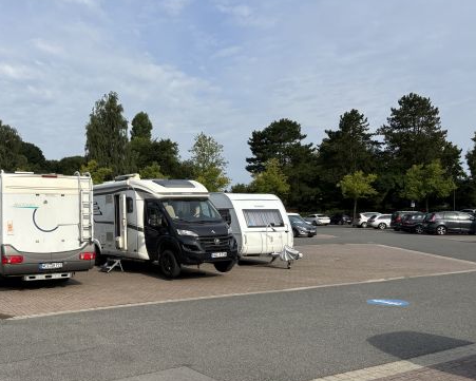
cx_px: 148
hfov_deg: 49.1
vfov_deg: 41.1
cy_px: 209
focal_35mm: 36
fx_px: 507
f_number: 1.6
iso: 50
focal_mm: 5.96
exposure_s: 1/3413
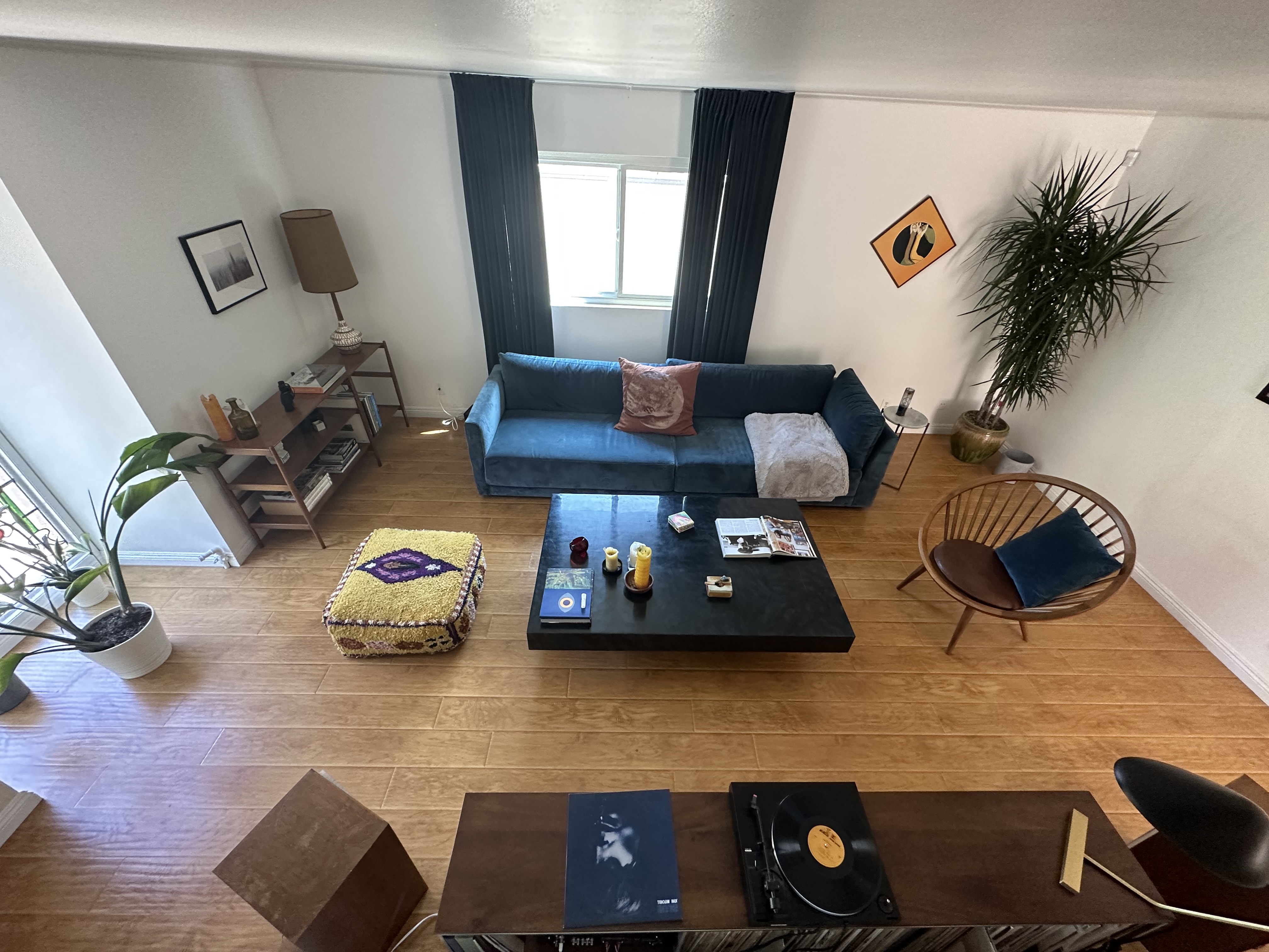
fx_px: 513
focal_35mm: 14
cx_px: 634
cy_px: 476
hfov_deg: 102.1
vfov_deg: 85.7
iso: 320
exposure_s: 1/65
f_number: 2.2
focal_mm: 2.22
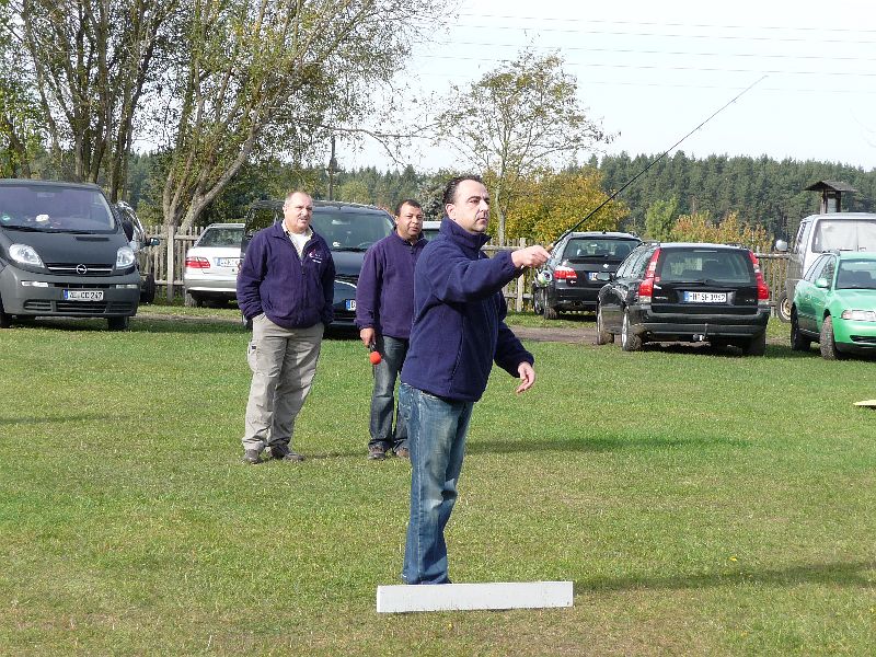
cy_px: 328
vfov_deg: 12.5
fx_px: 3011
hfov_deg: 16.6
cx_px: 438
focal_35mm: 119
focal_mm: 20.3
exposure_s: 1/200
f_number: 4.7
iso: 100
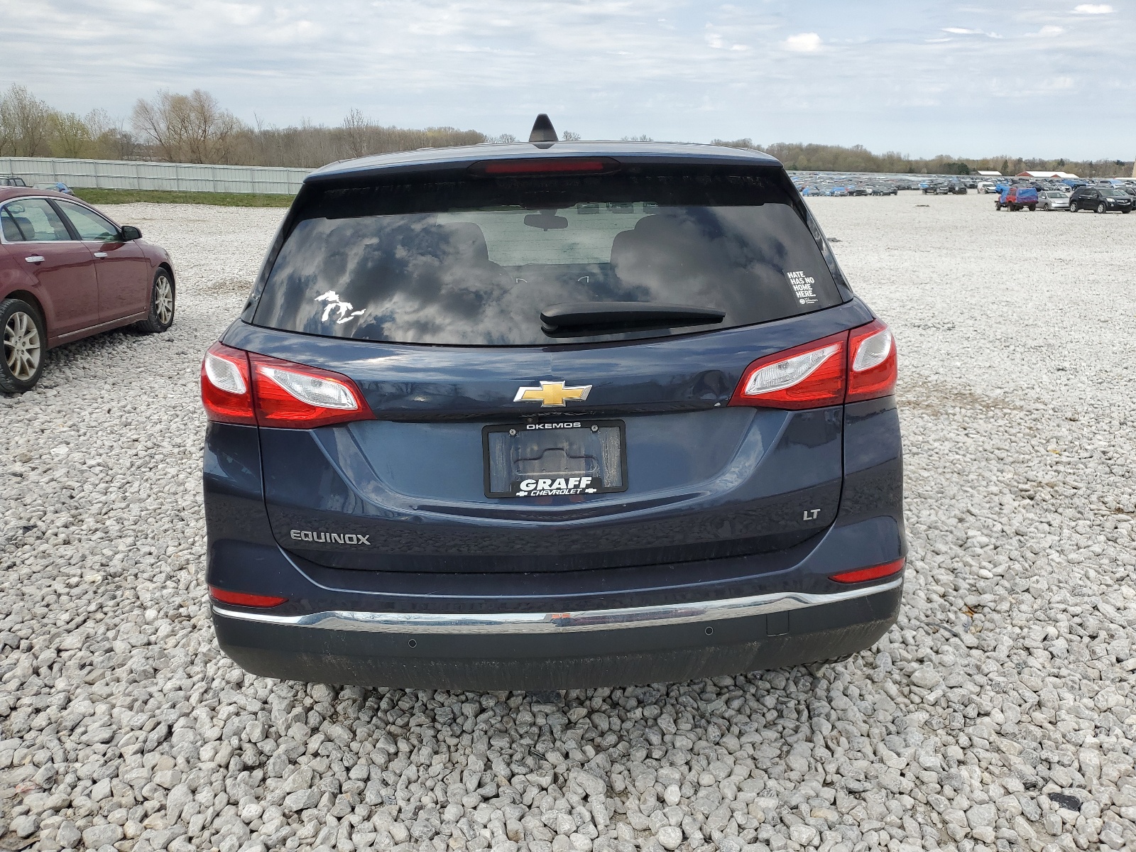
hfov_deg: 67.3
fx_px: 853
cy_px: 426
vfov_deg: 53.1
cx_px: 568
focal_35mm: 26
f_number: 1.5
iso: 50
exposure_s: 1/2500
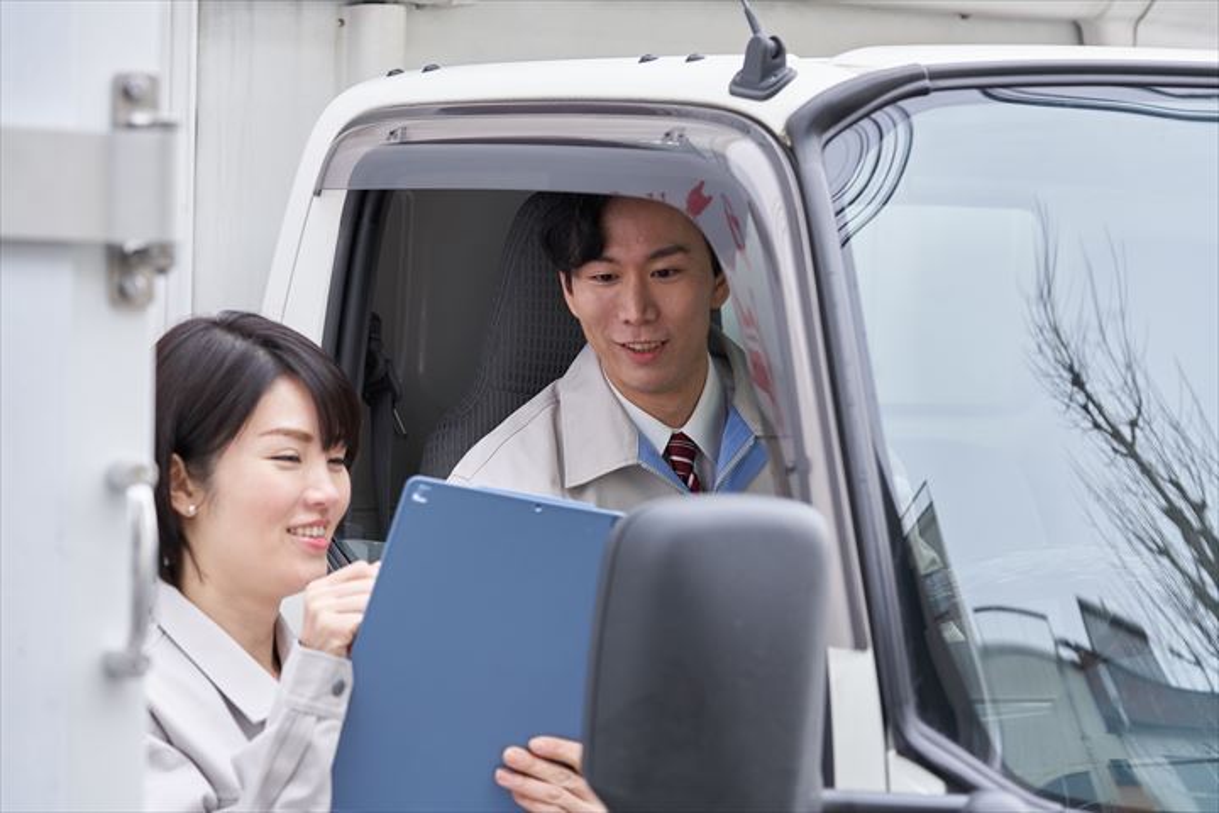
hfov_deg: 19.6
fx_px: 3521
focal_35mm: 104
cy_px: 406
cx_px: 610
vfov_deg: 13.2
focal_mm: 104
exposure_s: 1/160
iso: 400
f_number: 4.5
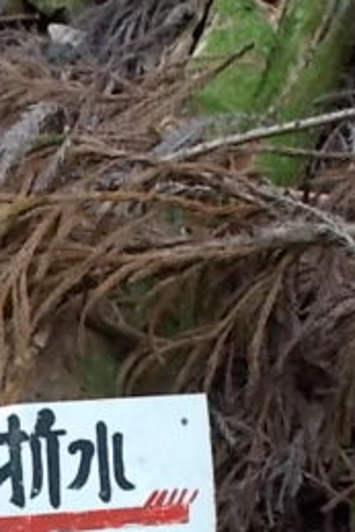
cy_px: 555
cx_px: -156
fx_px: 1580
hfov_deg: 12.3
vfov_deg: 18.5
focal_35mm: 107
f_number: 3.2
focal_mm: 4.6
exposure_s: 1/25
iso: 200
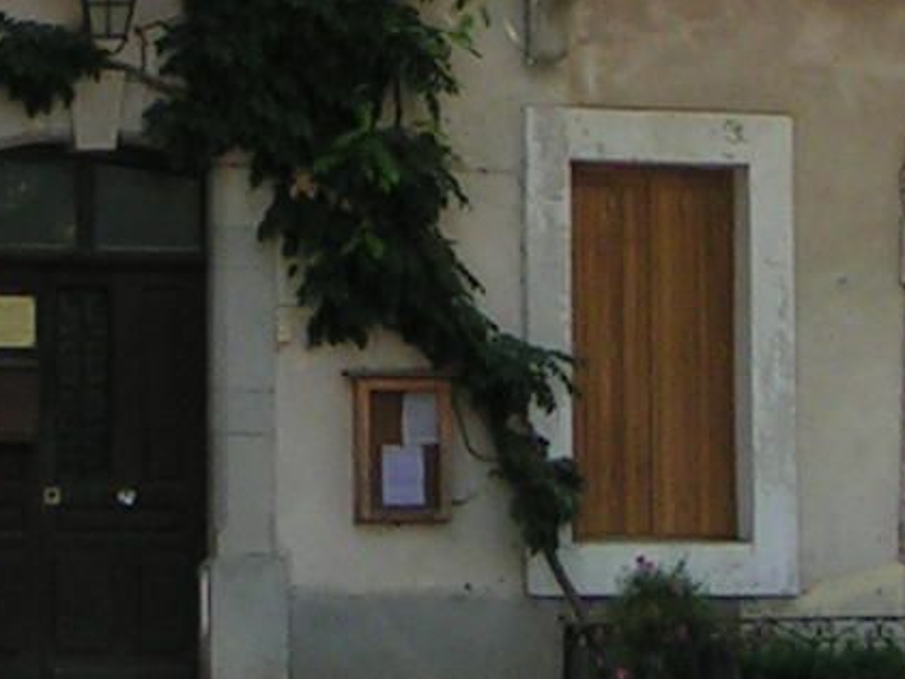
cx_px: 314
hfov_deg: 10.7
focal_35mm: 185
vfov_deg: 8.0
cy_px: -37
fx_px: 4838
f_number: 5.6
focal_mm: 5.8
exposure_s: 1/50
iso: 50
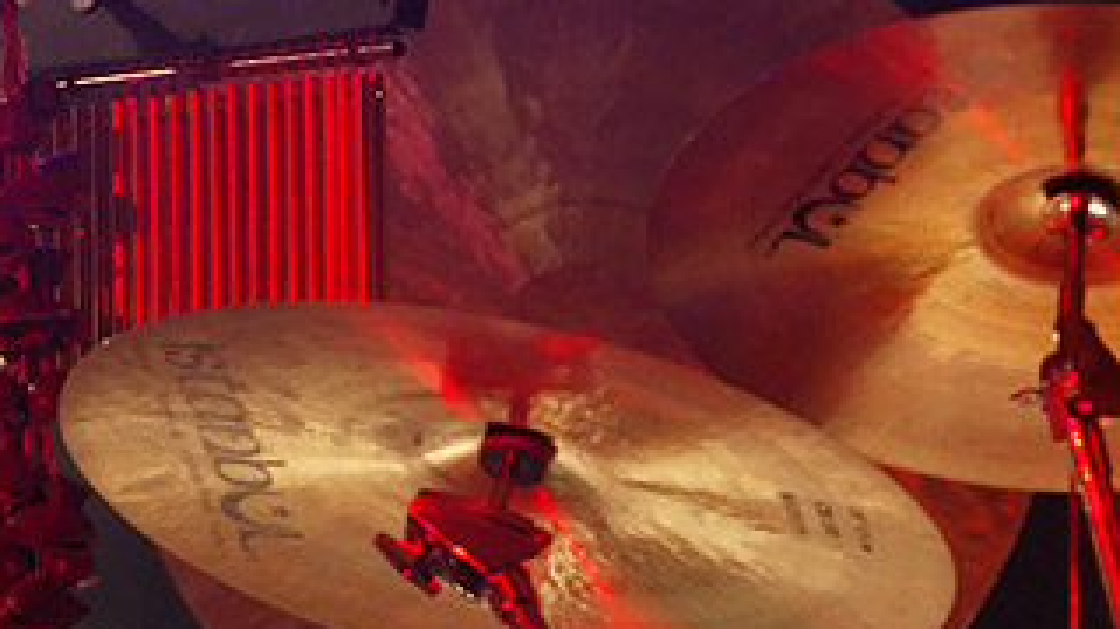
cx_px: 987
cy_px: 745
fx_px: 15493
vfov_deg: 2.3
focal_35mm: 522
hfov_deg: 4.1
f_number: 3.2
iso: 400
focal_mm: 140
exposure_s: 1/50
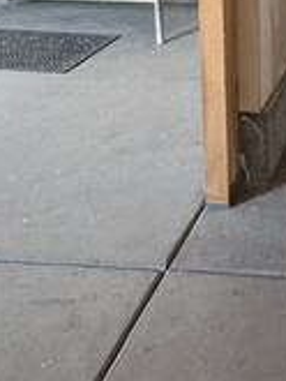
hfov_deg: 20.3
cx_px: 392
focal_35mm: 65
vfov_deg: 26.9
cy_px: -55
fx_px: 715
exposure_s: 1/87
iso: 320
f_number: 2.2
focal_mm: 2.22
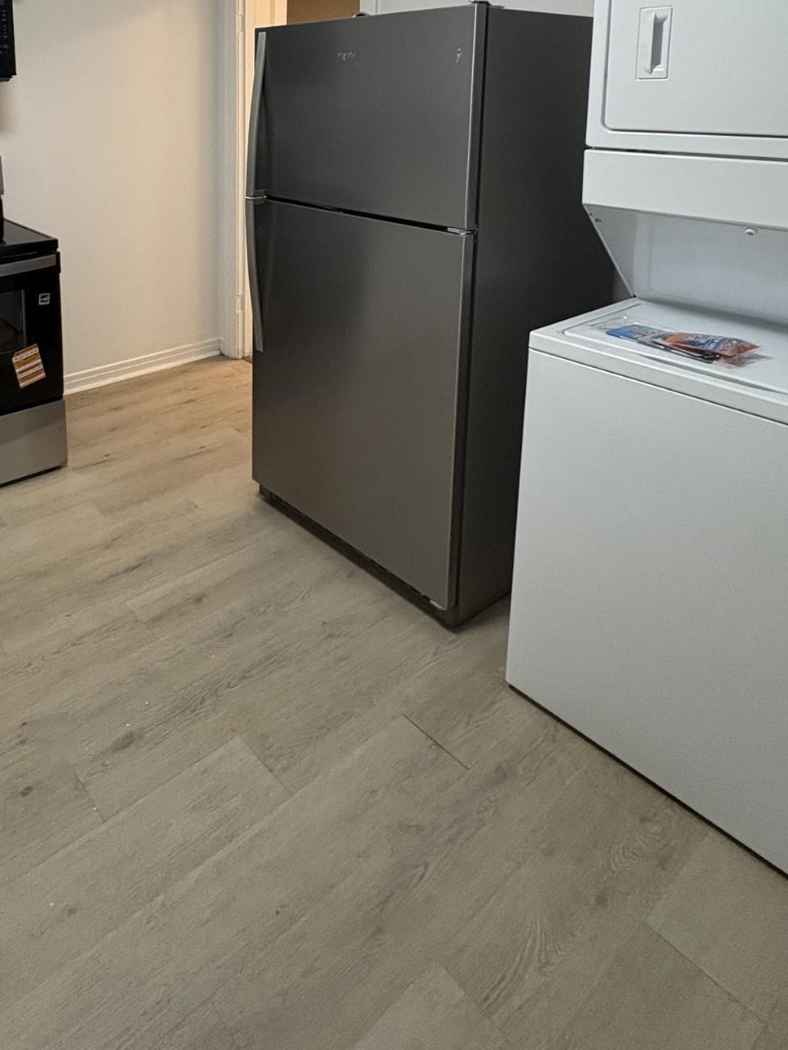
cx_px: 199
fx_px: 759
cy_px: 199
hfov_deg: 52.5
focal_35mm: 25
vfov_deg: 63.0
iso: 250
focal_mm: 2.22
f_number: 2.2
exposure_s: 1/60
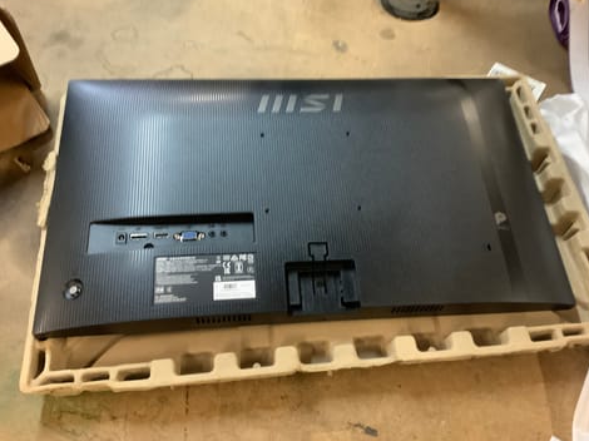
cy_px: 215
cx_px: 303
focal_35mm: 33
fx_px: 561
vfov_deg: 42.9
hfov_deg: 55.4
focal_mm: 3.3
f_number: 2.4
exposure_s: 1/25
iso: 400
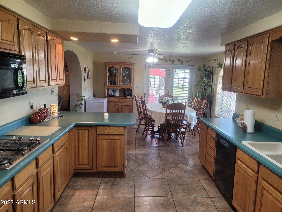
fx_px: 212
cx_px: 141
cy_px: 106
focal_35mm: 26
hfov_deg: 67.3
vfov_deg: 53.1
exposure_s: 1/120
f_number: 1.8
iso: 200
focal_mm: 5.4
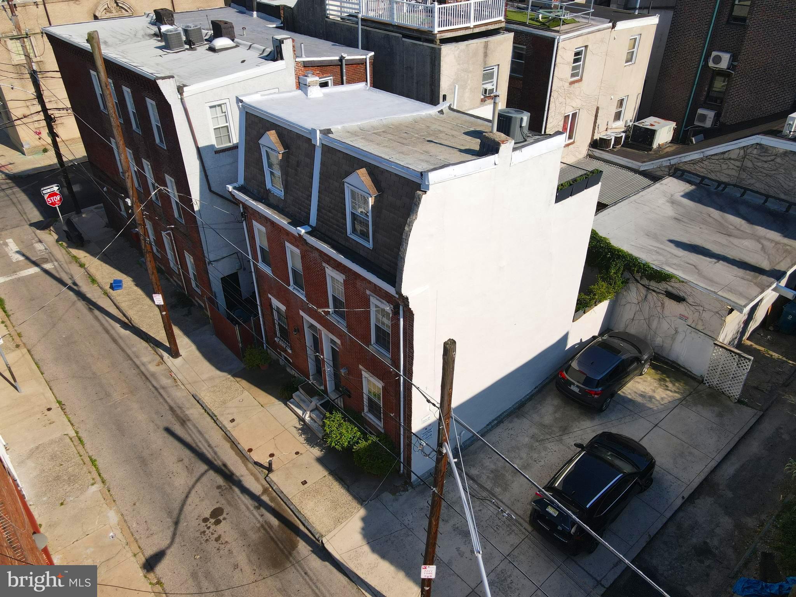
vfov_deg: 56.8
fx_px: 552
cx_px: 398
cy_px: 298
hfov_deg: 71.6
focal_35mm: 24
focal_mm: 4.5
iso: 120
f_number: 2.8
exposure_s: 1/15
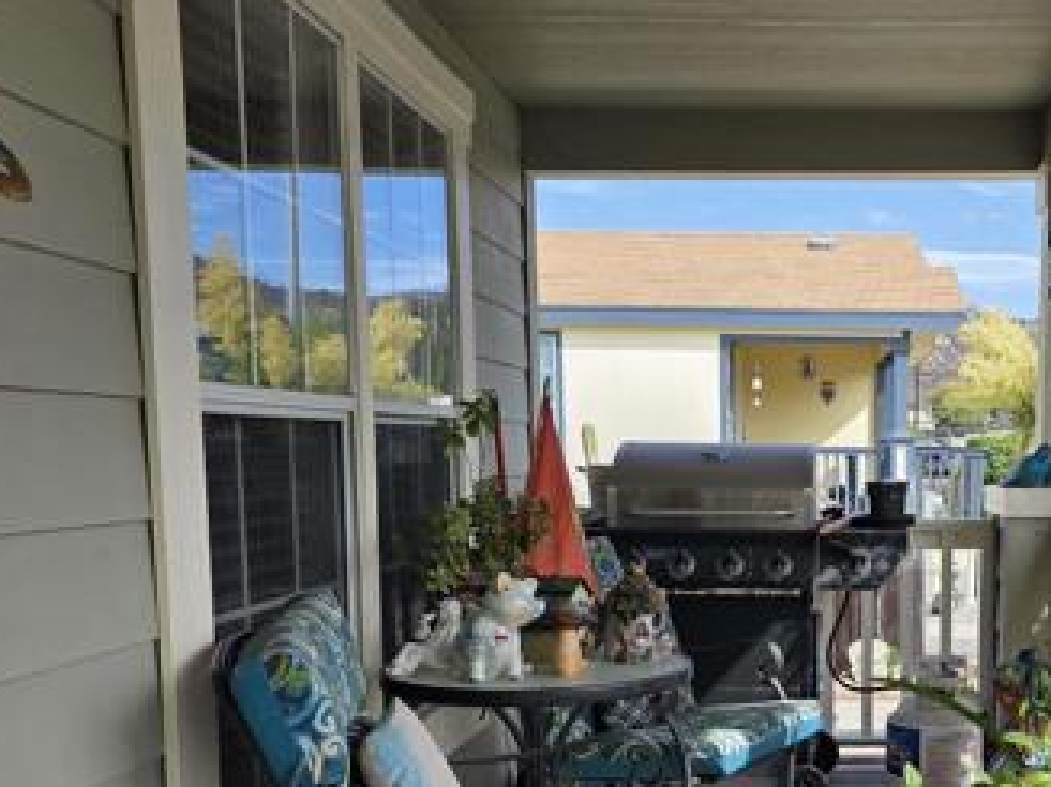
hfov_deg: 40.2
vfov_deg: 31.6
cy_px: 591
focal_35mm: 45
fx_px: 1366
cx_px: 855
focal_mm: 6.3
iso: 80
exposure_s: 1/2614
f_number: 1.7
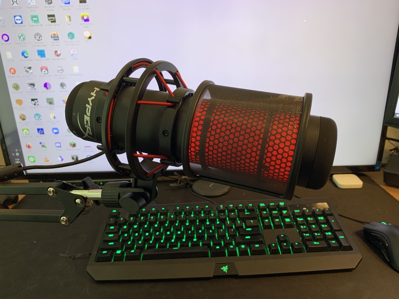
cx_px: 200
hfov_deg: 67.3
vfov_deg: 53.1
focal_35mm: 26
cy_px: 150
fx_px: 300
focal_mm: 4.25
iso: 125
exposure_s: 1/60
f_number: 1.8
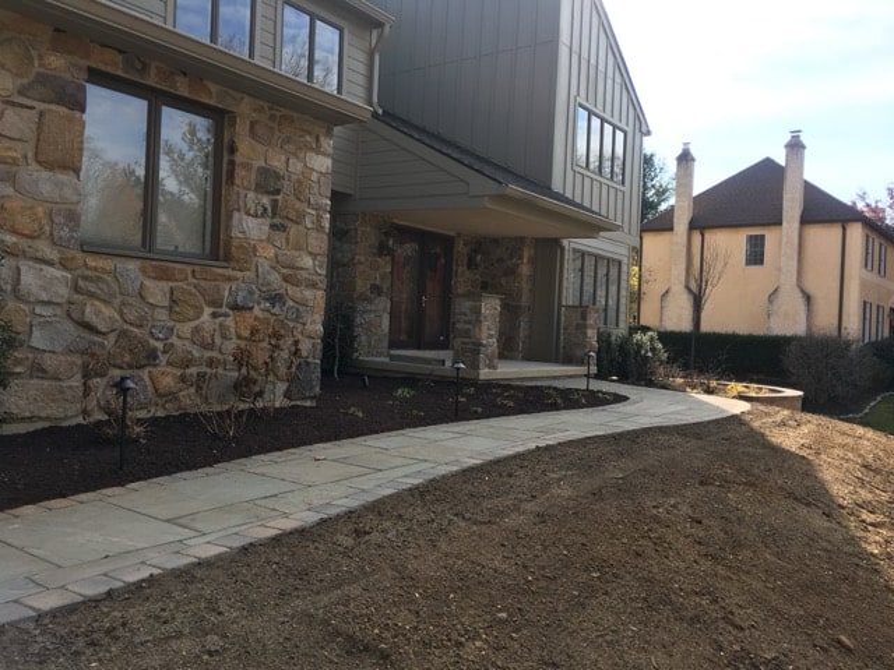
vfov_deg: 48.2
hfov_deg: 61.7
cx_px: 447
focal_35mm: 29
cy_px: 335
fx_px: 749
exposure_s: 1/493
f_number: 2.2
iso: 25
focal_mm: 4.15
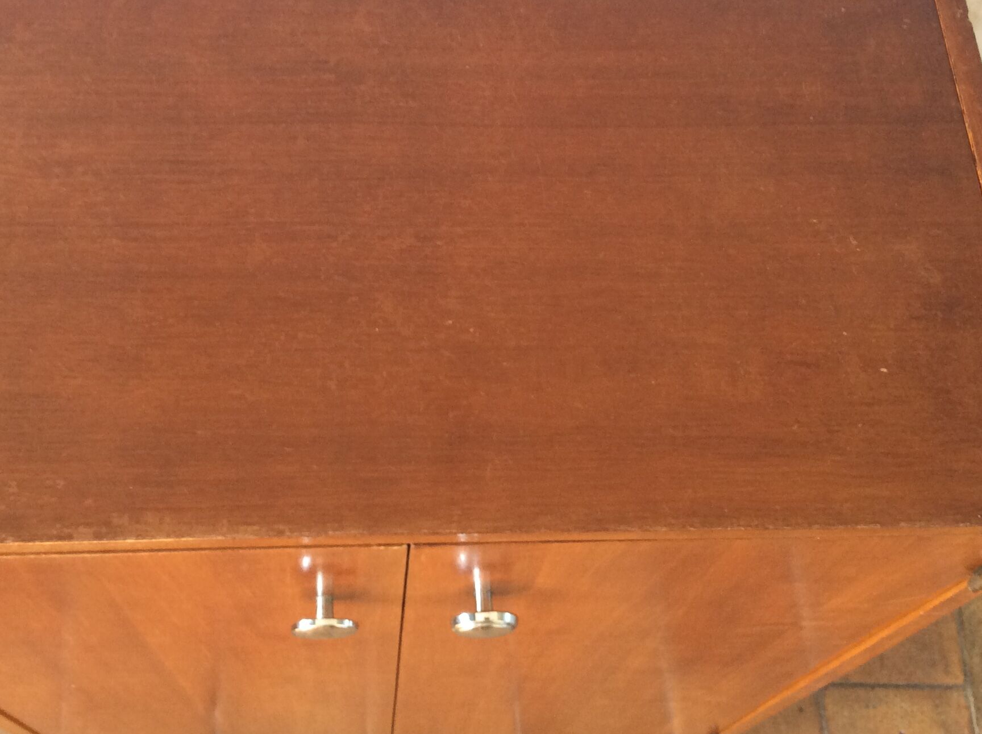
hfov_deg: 39.6
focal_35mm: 48
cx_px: 400
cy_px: 259
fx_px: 1360
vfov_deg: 30.0
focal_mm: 3.3
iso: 80
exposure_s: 1/25
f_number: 2.4
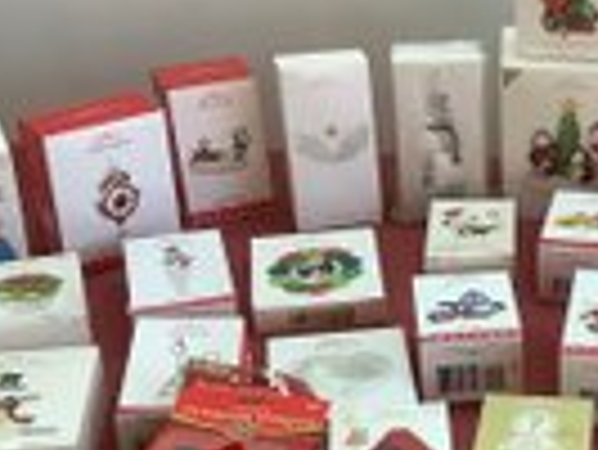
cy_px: 317
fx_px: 1383
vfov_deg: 18.4
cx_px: 659
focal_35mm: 80
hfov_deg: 23.0
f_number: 2.4
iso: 80
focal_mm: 3.3
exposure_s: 1/120
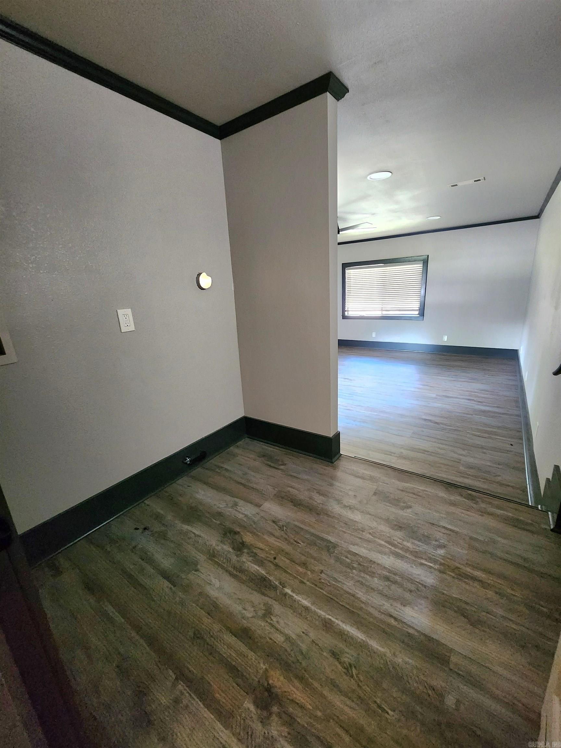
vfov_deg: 106.2
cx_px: 280
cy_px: 374
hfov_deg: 89.9
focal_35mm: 13
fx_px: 281
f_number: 2.2
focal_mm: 2.2
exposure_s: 1/24
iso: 800
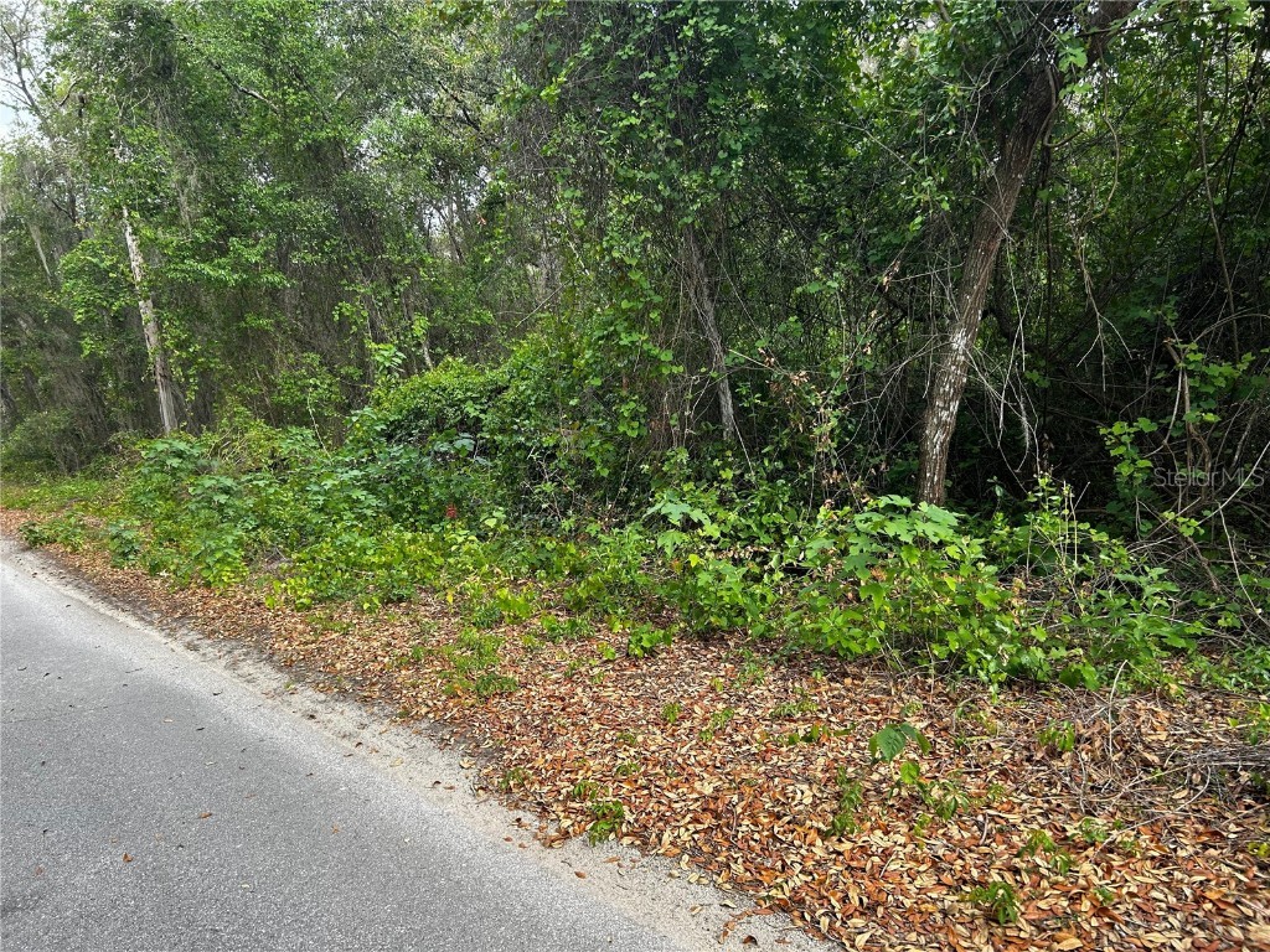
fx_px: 954
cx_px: 635
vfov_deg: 53.1
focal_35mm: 26
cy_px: 476
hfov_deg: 67.3
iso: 50
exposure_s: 1/337
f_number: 1.5
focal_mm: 5.7
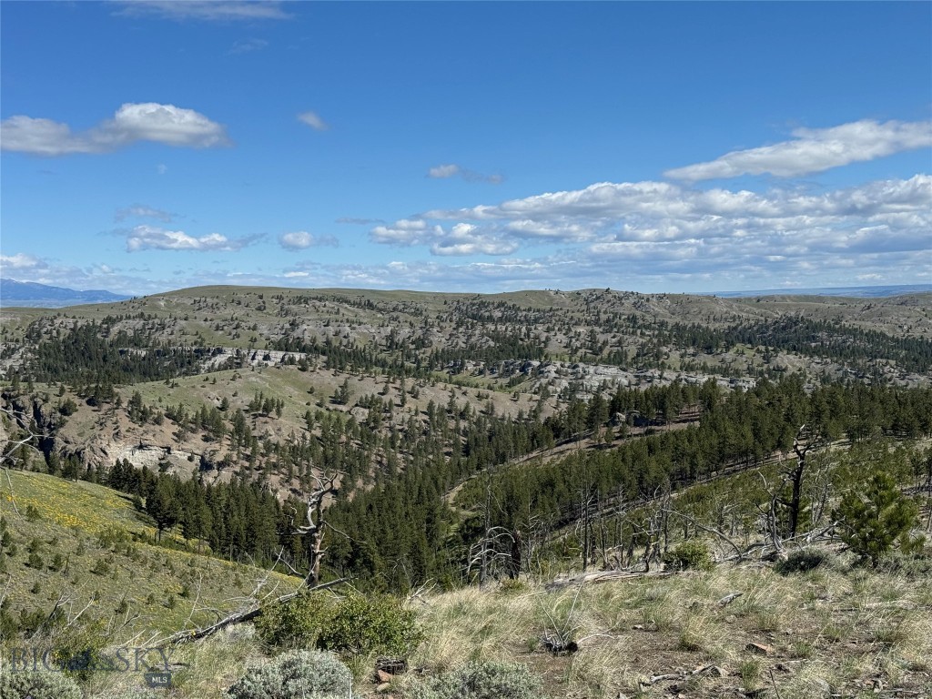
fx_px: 1292
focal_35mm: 48
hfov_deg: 39.7
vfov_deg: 30.3
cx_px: 466
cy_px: 350
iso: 64
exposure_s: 1/7092
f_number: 1.78
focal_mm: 6.76
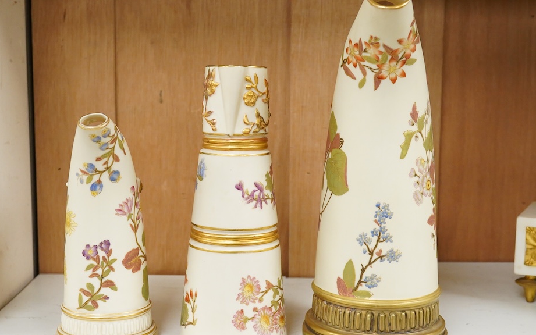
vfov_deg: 23.1
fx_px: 818
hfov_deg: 36.3
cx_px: 250
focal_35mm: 56
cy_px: 180
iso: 2500
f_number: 9
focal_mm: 30
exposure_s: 1/160
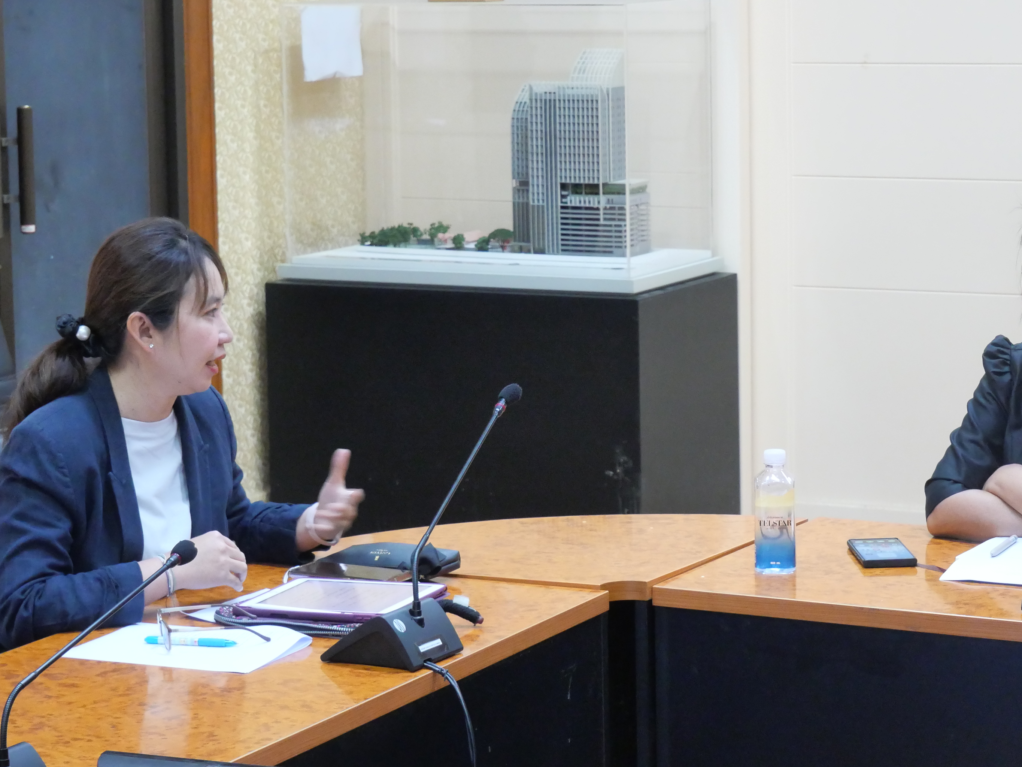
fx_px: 3130
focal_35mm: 106
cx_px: 580
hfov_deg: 18.5
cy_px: 316
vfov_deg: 14.0
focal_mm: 39
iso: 3200
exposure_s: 1/25
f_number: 5.6
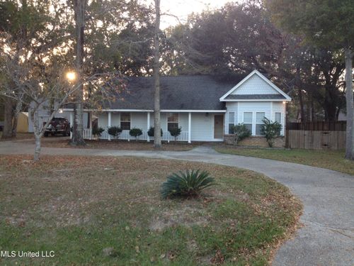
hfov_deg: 52.6
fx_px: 358
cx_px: 177
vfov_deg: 40.7
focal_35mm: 35
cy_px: 133
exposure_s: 1/120
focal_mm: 4.28
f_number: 2.4
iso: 80
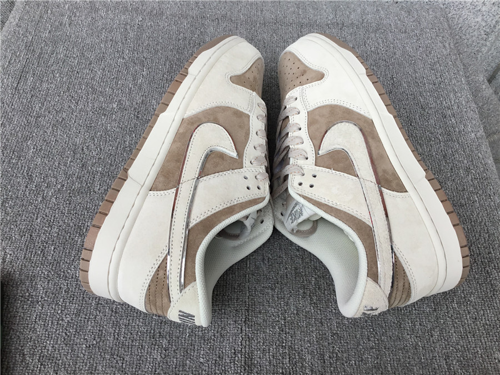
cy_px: 188
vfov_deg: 45.4
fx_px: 448
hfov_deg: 58.4
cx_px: 250
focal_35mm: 31
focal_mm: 3.3
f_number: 2.4
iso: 25
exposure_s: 1/219
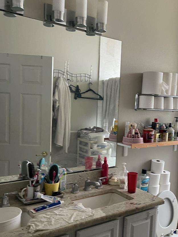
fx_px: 247
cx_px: 124
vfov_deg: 51.2
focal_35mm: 36
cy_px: 133
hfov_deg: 39.0
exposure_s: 1/60
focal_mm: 5.1
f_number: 1.6
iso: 200
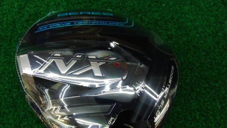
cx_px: 113
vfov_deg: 29.0
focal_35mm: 41
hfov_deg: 49.4
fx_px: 247
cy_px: 76
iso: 400
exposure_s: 1/80
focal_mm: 6.42
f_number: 3.6
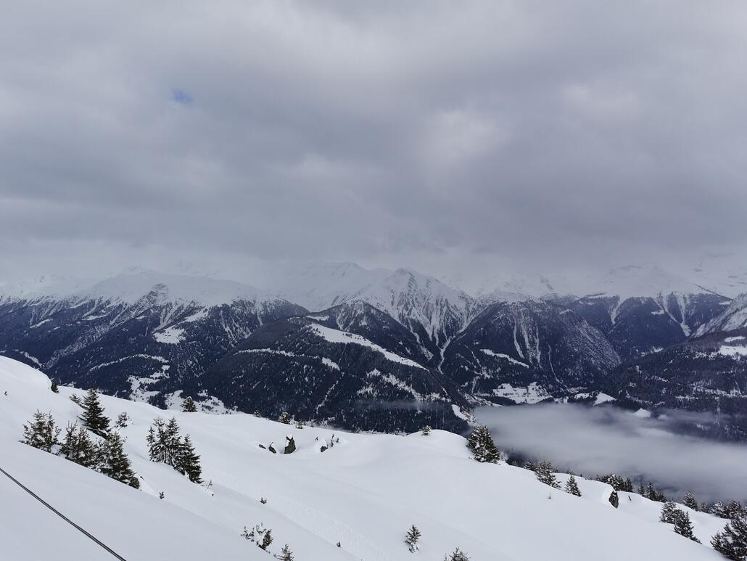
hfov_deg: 58.3
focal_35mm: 31
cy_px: 280
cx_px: 374
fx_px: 669
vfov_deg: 45.5
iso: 50
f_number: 1.6
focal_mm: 5.56
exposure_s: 1/7353
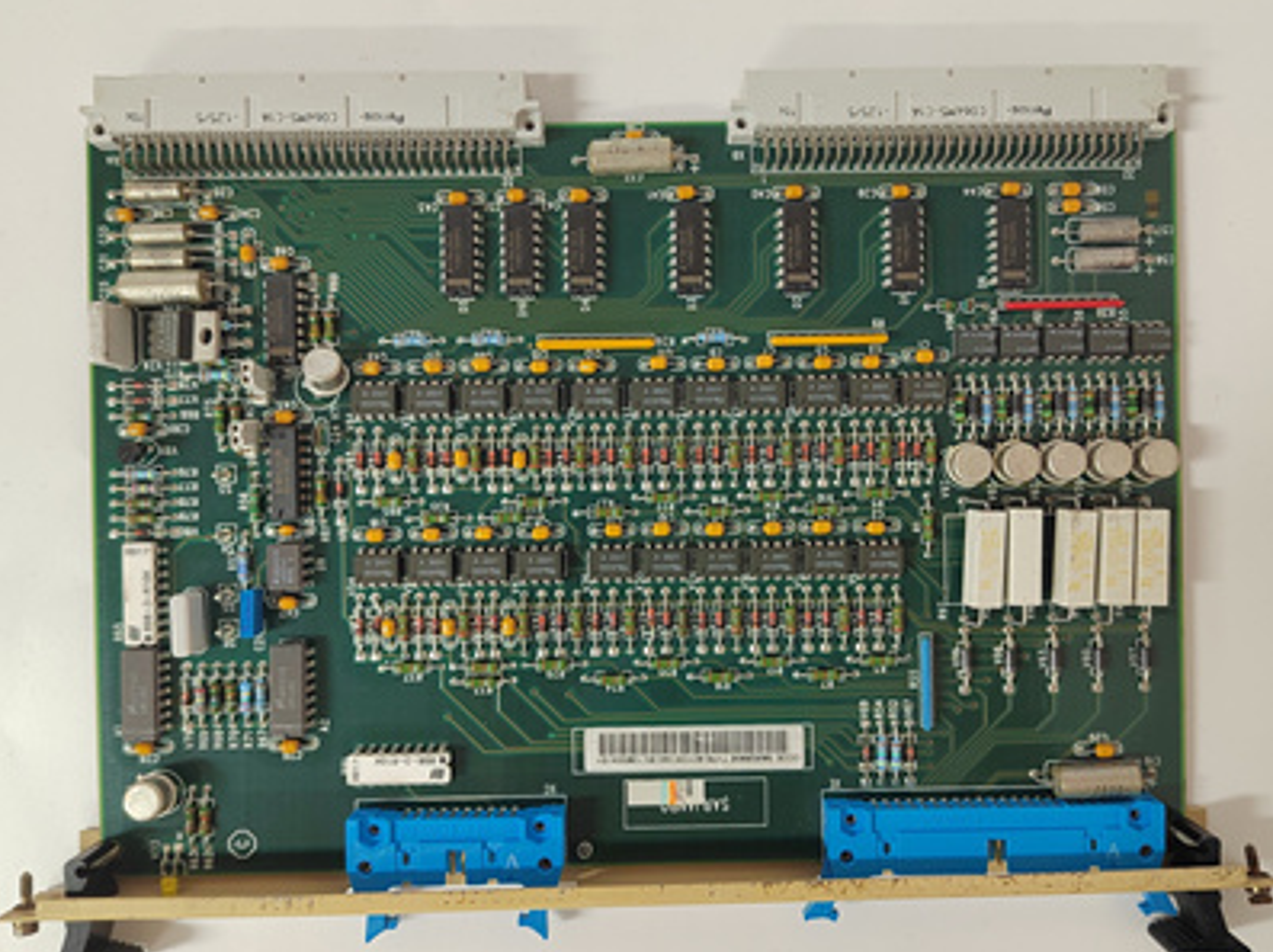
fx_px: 1066
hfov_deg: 61.7
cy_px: 482
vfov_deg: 48.2
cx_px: 670
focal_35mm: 29
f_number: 1.9
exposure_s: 1/50
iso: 1419
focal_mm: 5.52
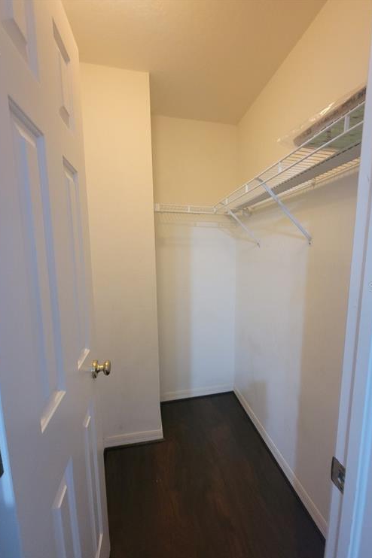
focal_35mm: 14
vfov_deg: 104.3
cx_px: 206
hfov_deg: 80.9
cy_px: 287
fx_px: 217
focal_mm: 2.2
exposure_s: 1/30
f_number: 2.2
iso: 400
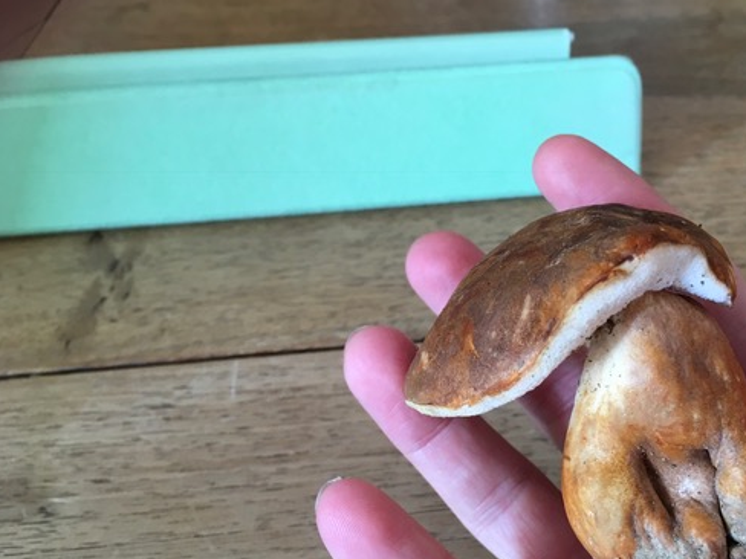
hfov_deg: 48.4
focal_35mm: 38
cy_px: 293
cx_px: 474
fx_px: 819
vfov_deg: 37.7
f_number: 2.2
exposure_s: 1/33
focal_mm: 4.15
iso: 40
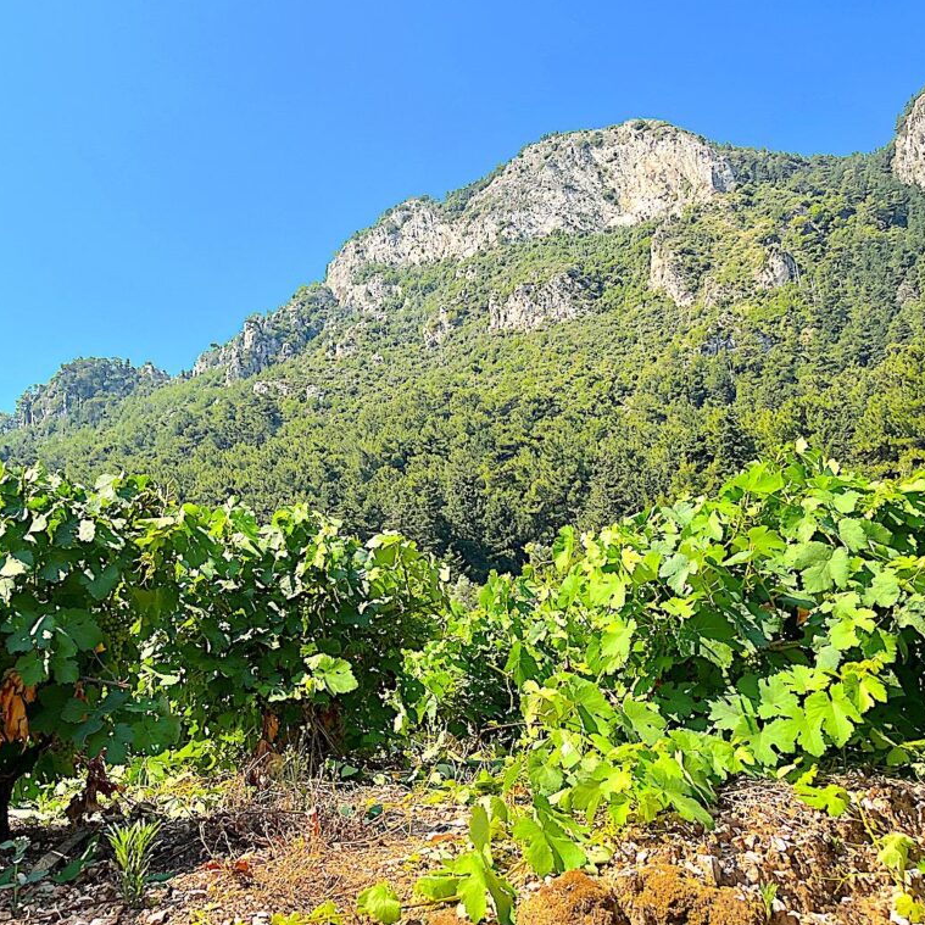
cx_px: 325
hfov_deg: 51.8
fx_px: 937
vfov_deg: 52.5
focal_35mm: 31
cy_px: 462
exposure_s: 1/2268
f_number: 1.6
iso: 50
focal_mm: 5.1
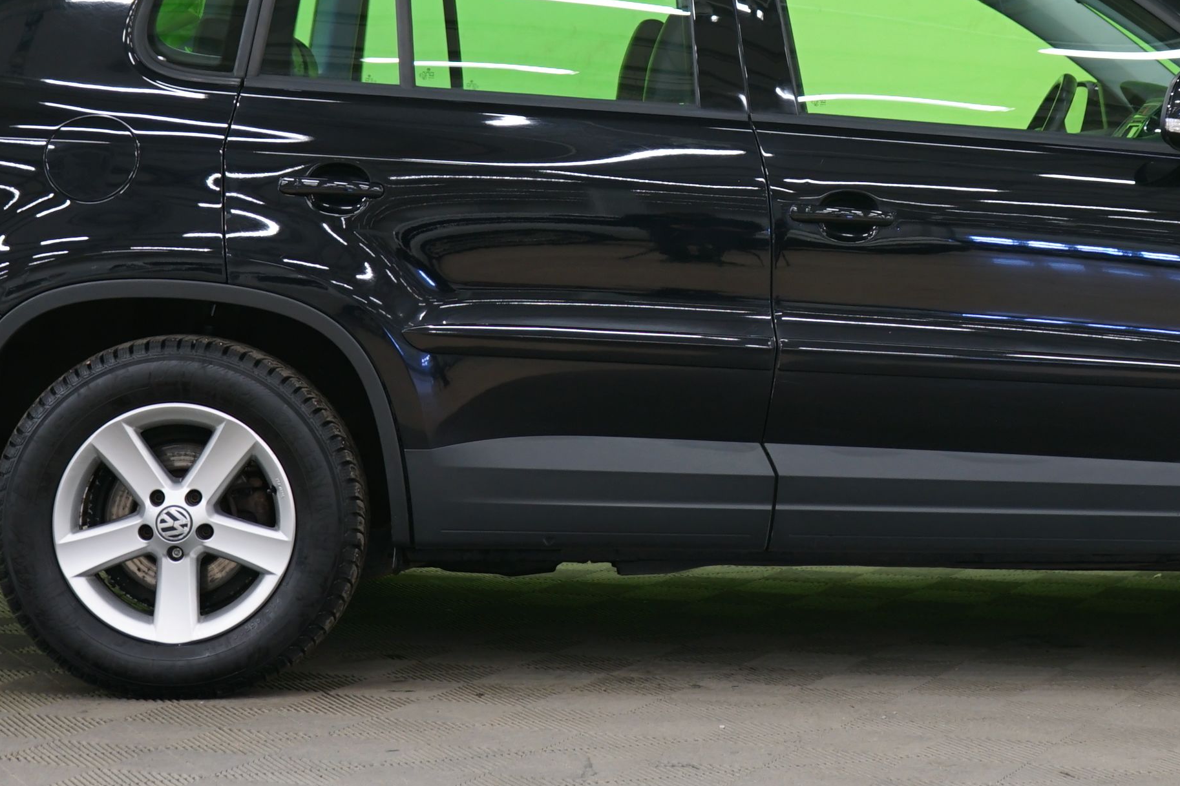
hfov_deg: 20.9
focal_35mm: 97
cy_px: 128
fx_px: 3179
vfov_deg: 14.0
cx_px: 856
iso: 400
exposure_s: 1/6
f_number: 4.5
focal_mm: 45
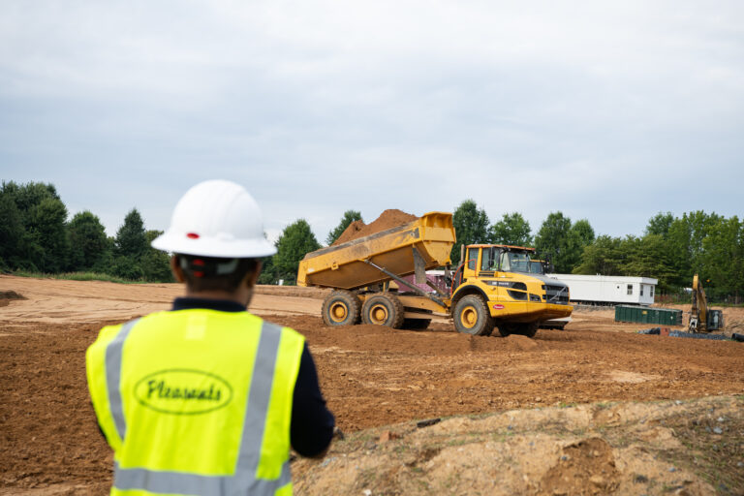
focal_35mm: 70
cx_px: 372
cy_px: 248
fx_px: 1447
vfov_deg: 19.5
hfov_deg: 28.8
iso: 160
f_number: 5.6
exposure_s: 1/200
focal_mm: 70
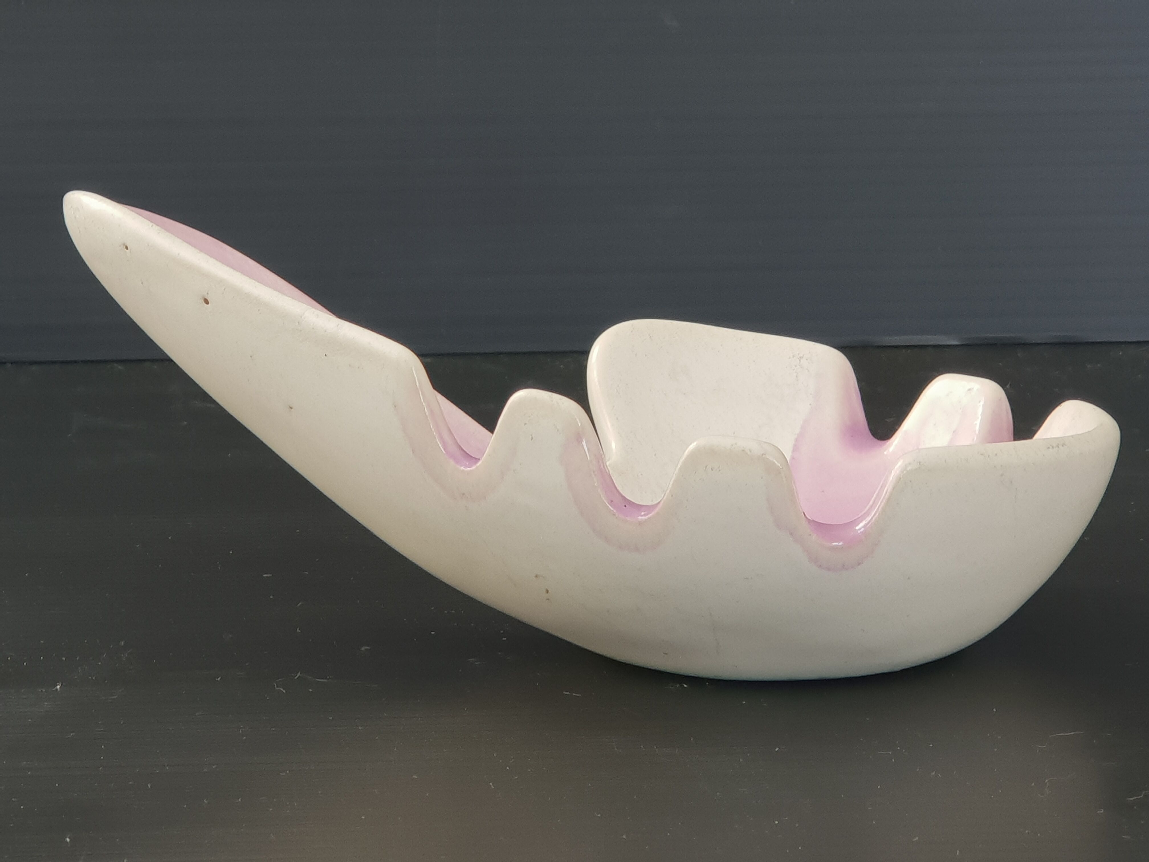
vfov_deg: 28.0
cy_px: 431
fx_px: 1726
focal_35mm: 52
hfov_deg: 36.8
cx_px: 574
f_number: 2.4
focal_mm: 6
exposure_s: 1/33
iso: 32
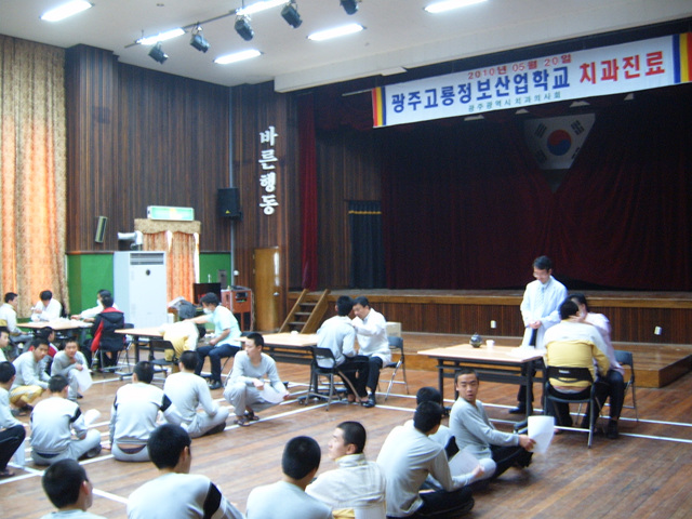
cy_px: 260
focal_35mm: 37
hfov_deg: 50.1
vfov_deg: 38.7
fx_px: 740
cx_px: 346
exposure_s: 1/4
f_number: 2.9
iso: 141
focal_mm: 6.2
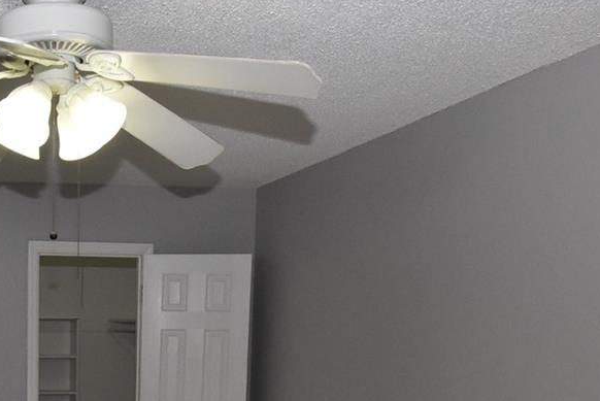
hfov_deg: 39.4
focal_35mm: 45
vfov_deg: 27.5
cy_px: 426
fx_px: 757
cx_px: 36
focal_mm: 11
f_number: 10
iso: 1600
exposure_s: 1/200
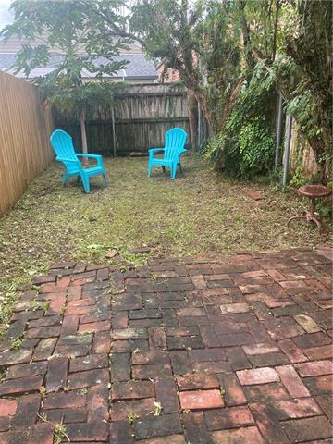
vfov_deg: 67.3
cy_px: 222
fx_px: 333
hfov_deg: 53.1
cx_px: 166
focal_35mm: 26
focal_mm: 4.25
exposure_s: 1/122
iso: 40
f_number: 1.8
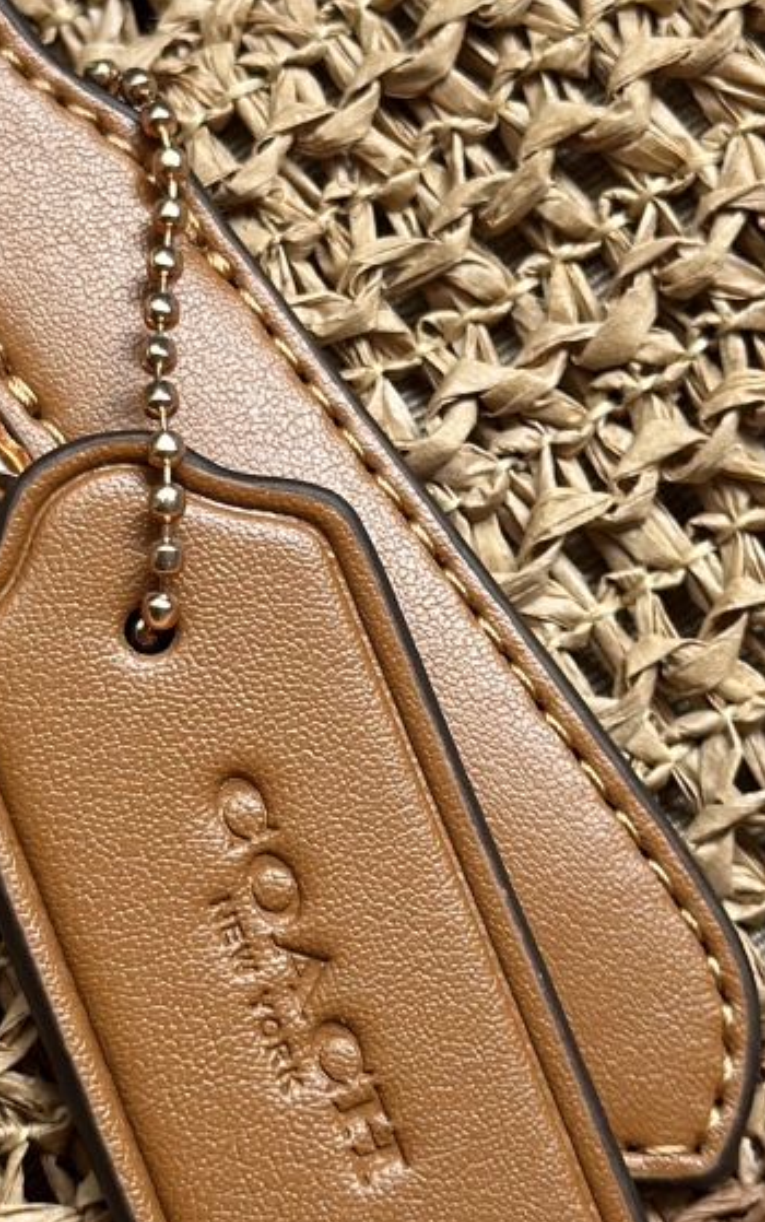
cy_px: 592
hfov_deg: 10.0
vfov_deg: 15.9
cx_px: 208
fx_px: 4364
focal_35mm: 131
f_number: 1.78
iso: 125
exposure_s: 1/81
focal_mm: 6.86
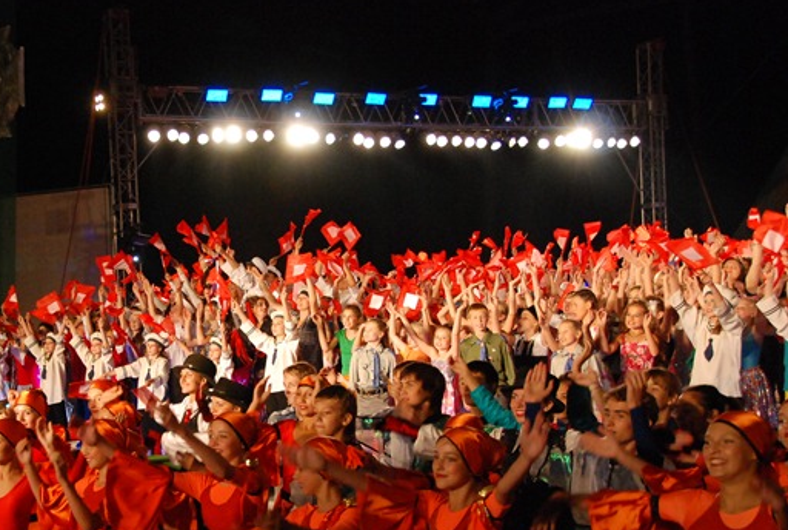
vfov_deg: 22.4
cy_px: 354
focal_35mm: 61
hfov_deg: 32.5
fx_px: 1333
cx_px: 222
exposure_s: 1/200
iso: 1250
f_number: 4
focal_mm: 27
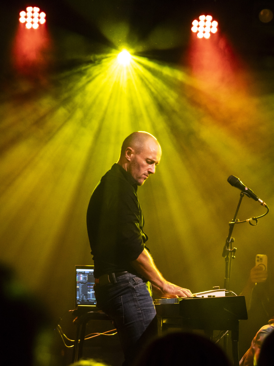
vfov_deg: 11.8
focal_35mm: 168
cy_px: 183
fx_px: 1773
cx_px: 137
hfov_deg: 8.8
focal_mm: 84
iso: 1000
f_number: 5.2
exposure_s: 1/80
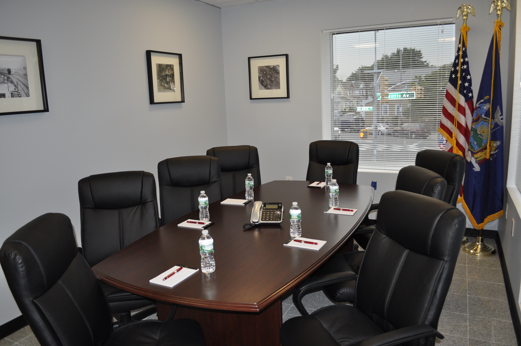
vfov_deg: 47.8
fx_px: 390
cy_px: 173
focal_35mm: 27
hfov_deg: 67.4
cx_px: 260
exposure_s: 1/125
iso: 400
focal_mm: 18
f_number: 3.5
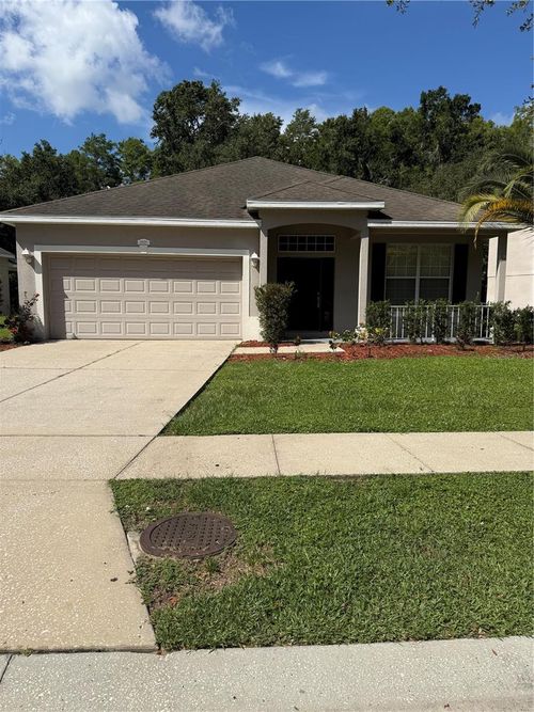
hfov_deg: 56.8
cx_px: 267
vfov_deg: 71.6
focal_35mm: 24
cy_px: 356
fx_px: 494
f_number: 1.78
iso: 80
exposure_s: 1/6711
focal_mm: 6.76
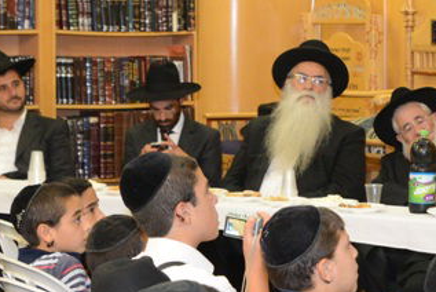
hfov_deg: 12.9
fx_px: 1879
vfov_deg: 8.9
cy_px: 183
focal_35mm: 155
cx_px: 513
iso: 4000
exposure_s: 1/80
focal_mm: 48
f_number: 5.6
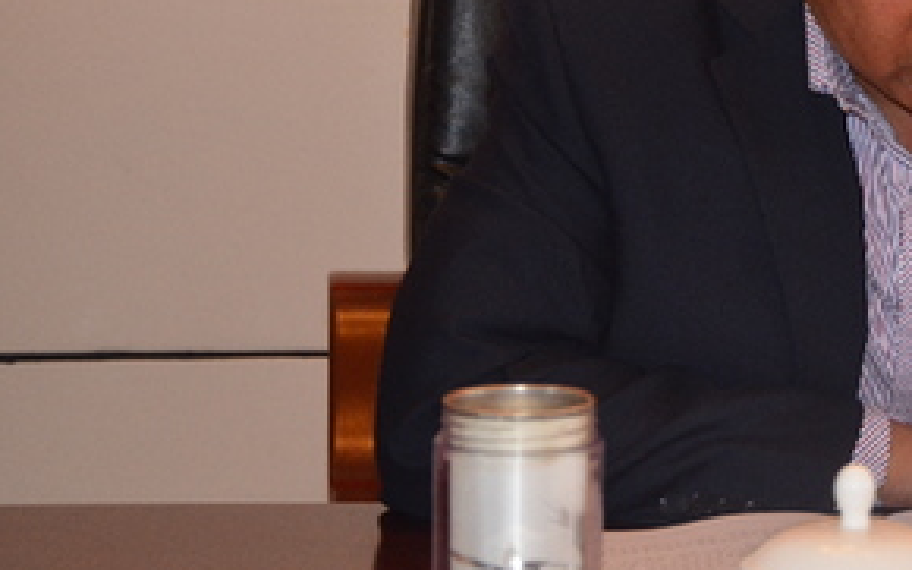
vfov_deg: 7.1
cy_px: 87
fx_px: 4572
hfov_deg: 11.3
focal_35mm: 184
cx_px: 940
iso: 800
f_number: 5
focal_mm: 58
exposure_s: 1/60
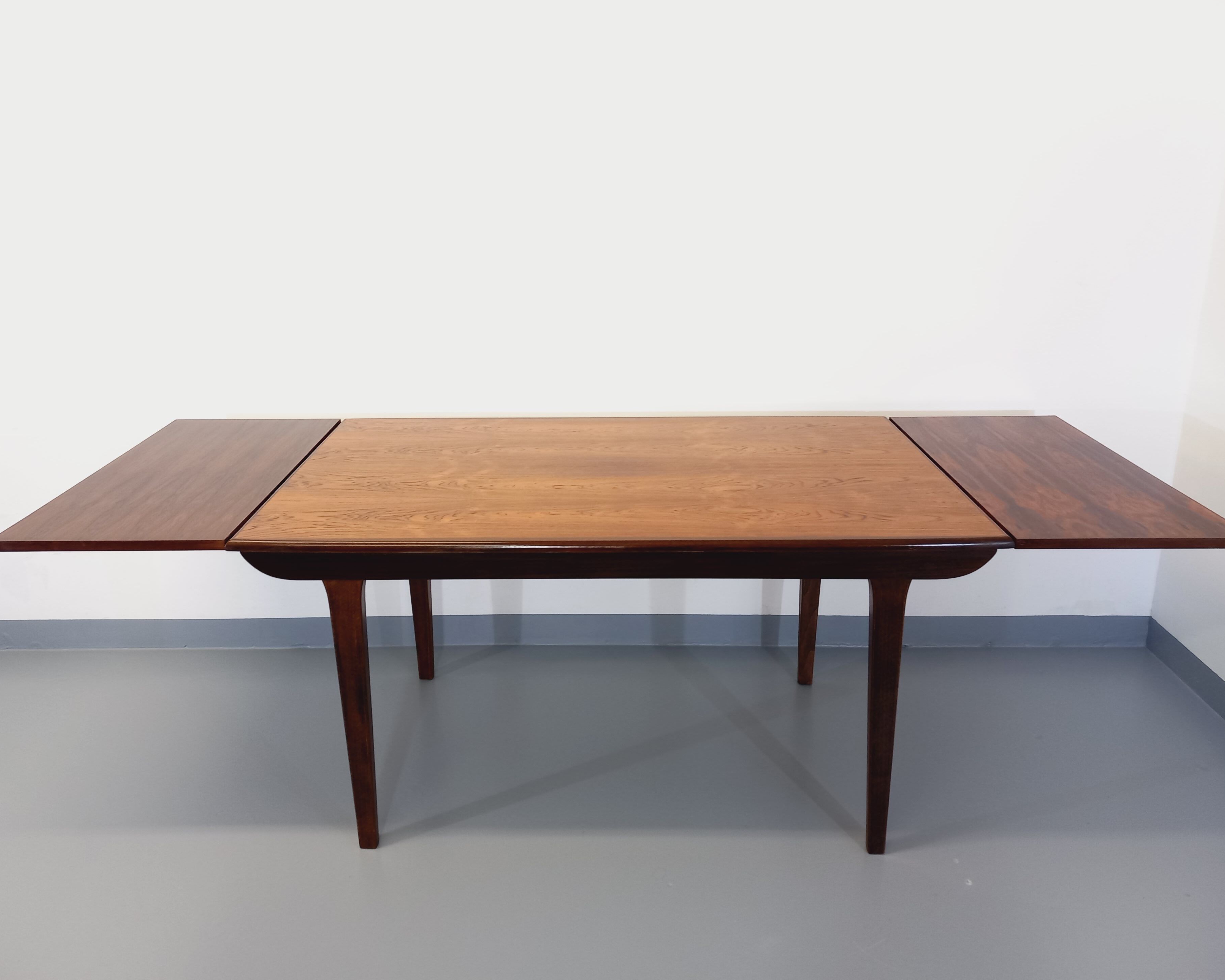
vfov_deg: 53.2
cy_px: 493
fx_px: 979
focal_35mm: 27
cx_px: 606
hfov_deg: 64.1
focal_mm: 4.65
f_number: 1.8
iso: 250
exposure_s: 1/49
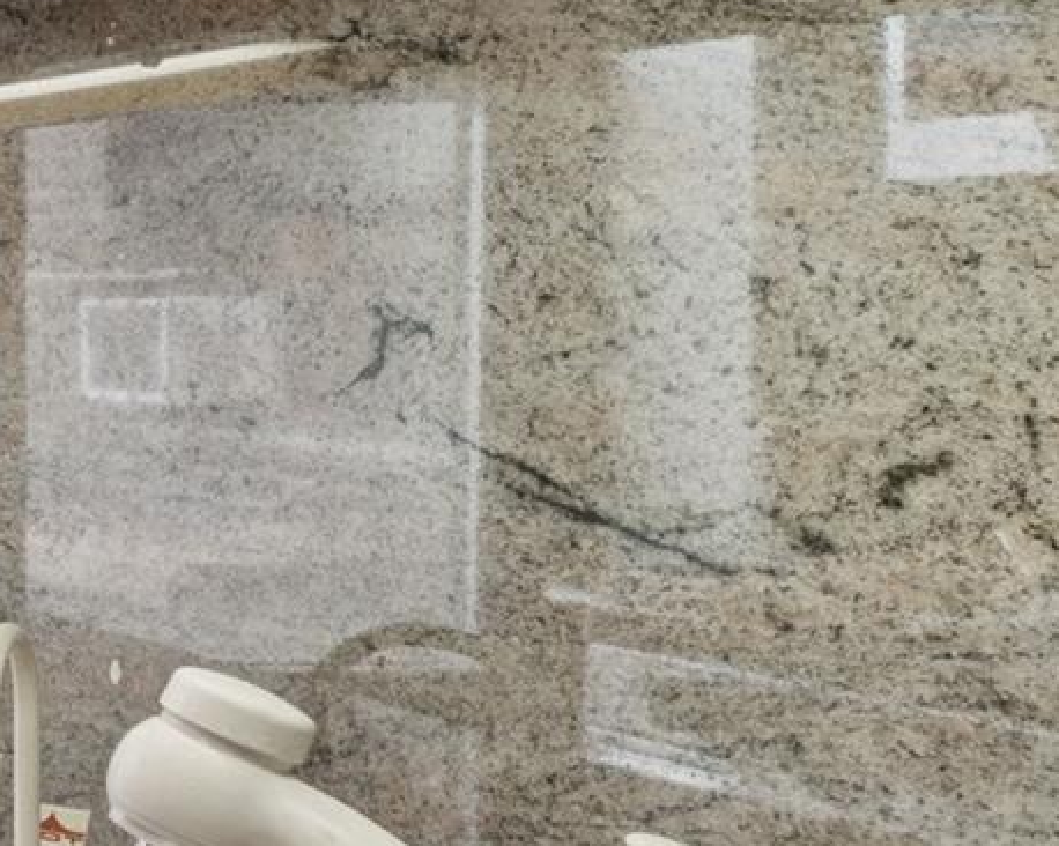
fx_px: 1974
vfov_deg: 24.2
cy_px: 357
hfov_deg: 19.0
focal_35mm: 63
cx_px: -1038
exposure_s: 1/40
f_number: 14
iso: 640
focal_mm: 15
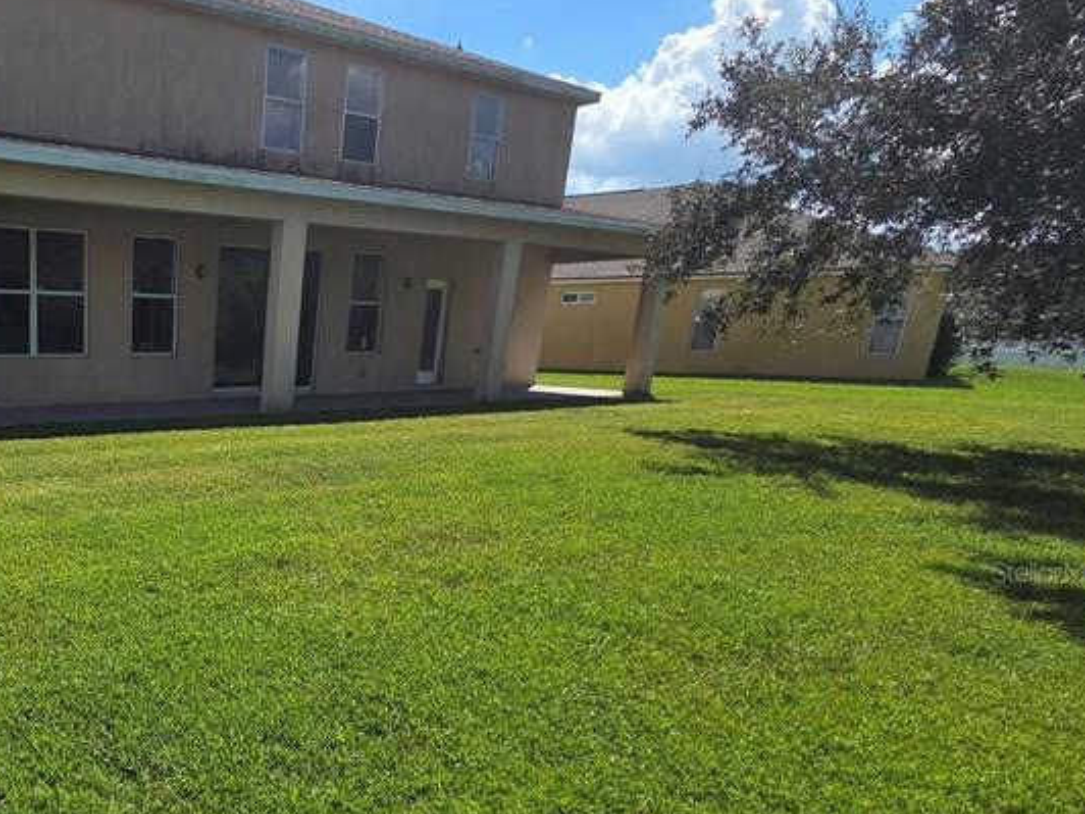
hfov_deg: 57.5
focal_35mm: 25
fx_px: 784
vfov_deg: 53.3
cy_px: 571
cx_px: 71
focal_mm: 2.2
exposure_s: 1/2404
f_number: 2.2
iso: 50
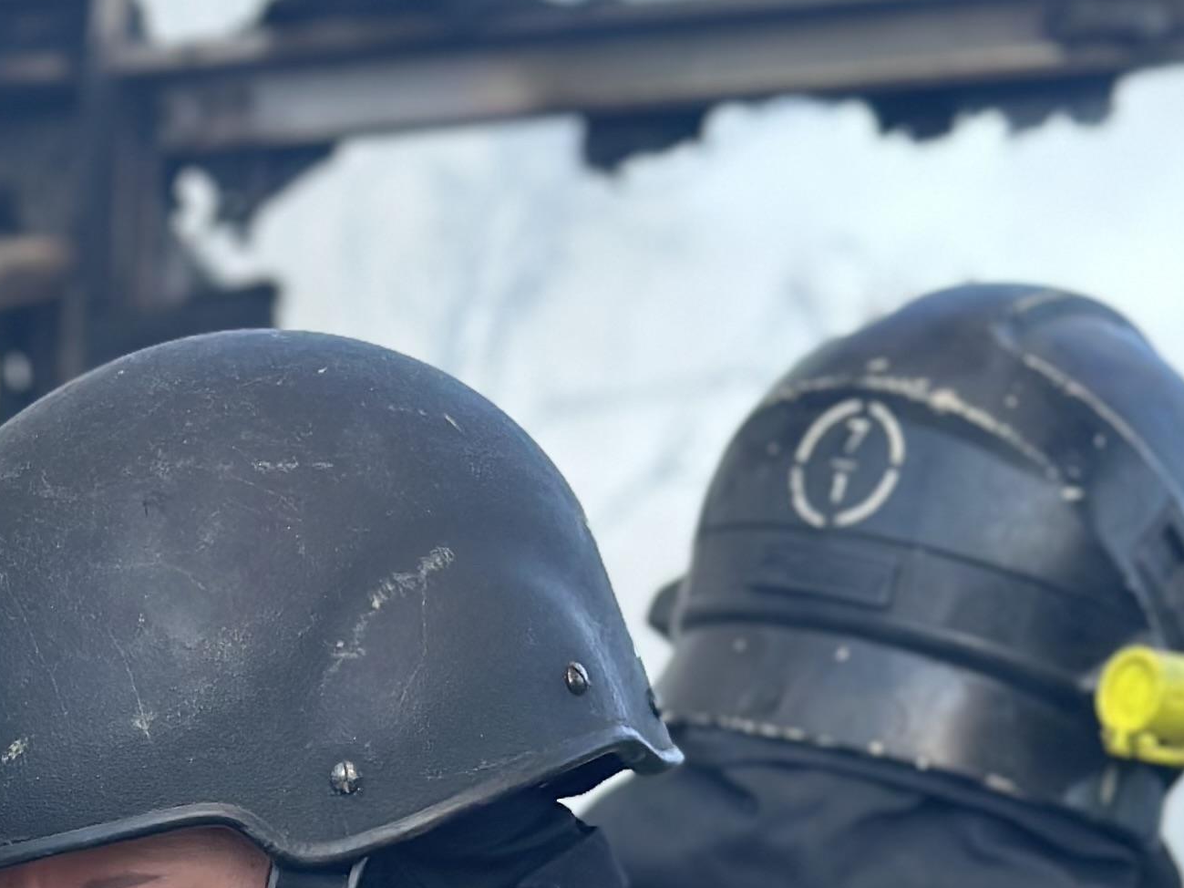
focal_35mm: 149
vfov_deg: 9.7
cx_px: -300
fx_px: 5096
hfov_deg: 12.9
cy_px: 1306
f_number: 1.78
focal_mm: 6.86
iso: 80
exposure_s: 1/1242
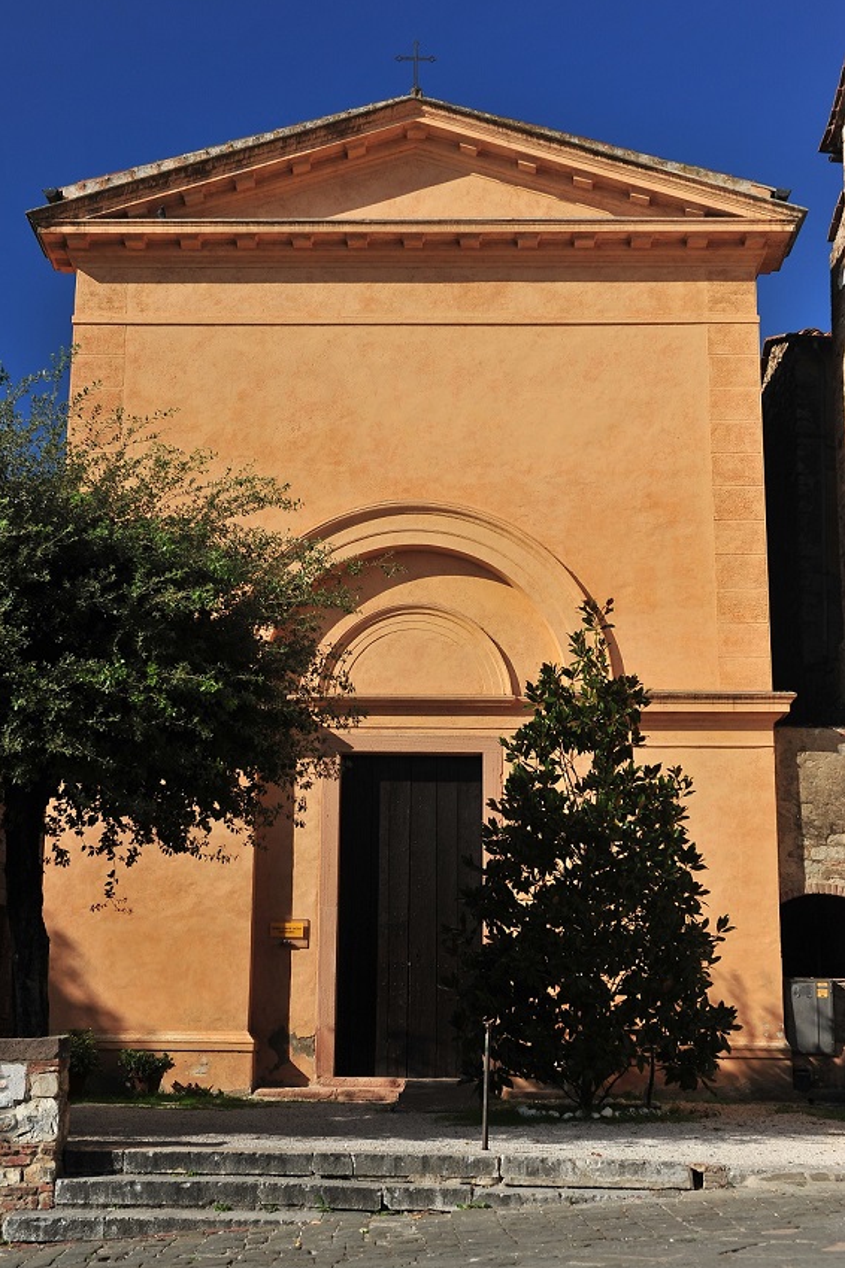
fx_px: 1867
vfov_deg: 37.5
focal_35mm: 53
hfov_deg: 25.5
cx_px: 399
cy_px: 617
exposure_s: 1/640
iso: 200
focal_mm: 50
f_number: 5.6
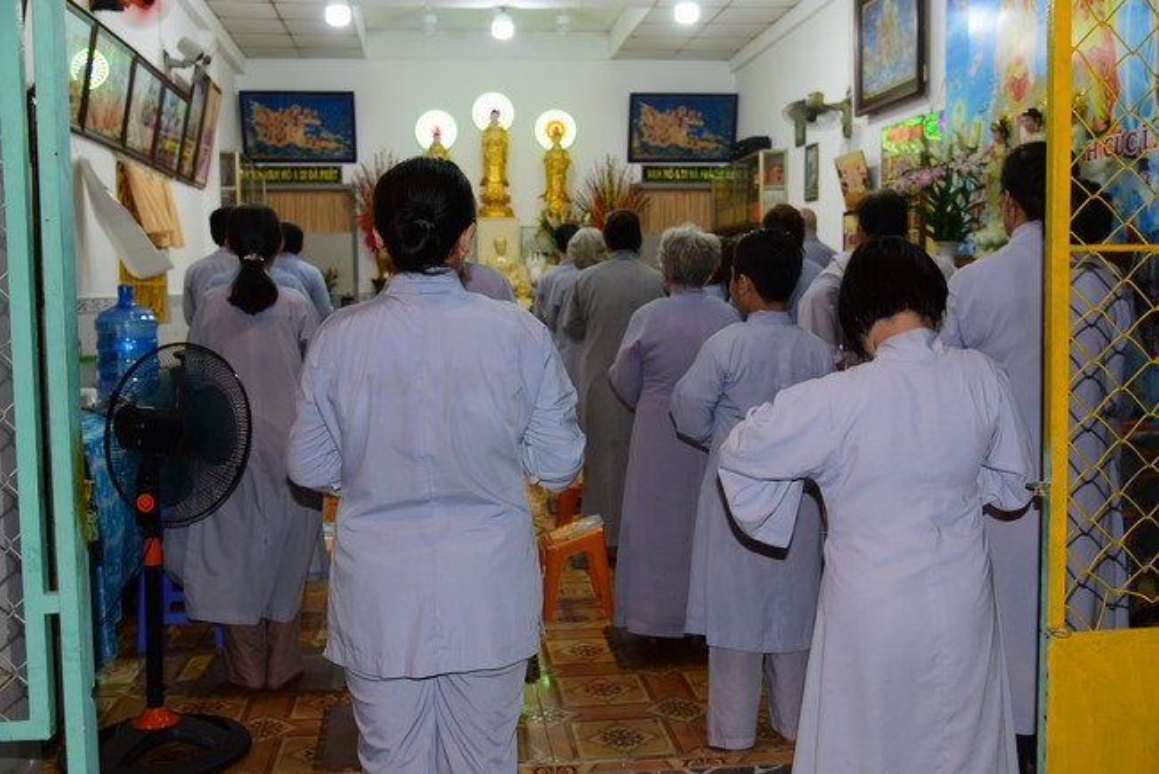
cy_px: 387
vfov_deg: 35.1
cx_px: 580
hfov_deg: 50.7
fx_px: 1224
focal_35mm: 38
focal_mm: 38
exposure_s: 1/40
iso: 400
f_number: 5
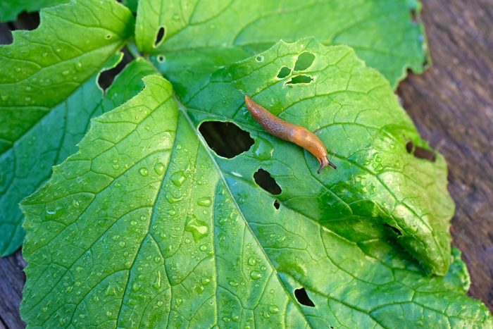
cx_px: 246
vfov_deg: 15.2
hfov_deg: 22.6
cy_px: 164
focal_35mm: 90
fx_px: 1233
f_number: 4.5
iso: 200
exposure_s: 1/140
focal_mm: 60
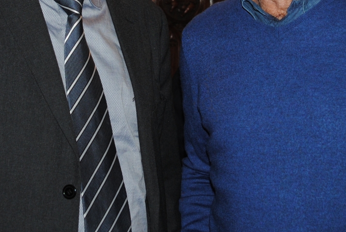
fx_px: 779
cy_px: 19
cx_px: 161
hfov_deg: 25.0
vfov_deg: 16.7
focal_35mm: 81
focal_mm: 20
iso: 200
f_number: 3.8
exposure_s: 1/60
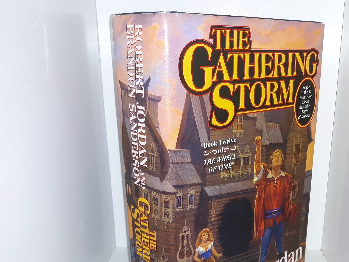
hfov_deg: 48.3
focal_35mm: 38
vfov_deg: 37.3
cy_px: 176
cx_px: 226
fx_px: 383
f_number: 1.7
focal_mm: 3.7
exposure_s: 1/120
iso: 80
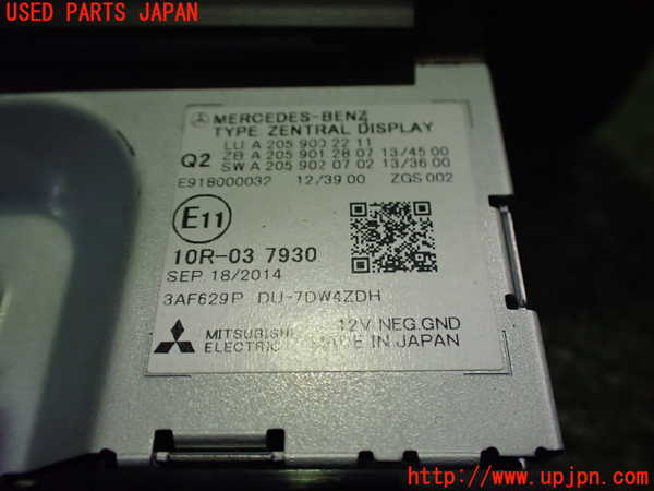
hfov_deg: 60.0
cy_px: 246
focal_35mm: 30
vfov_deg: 46.8
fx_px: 567
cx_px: 327
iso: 640
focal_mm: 5.4
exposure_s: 1/125
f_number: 2.3
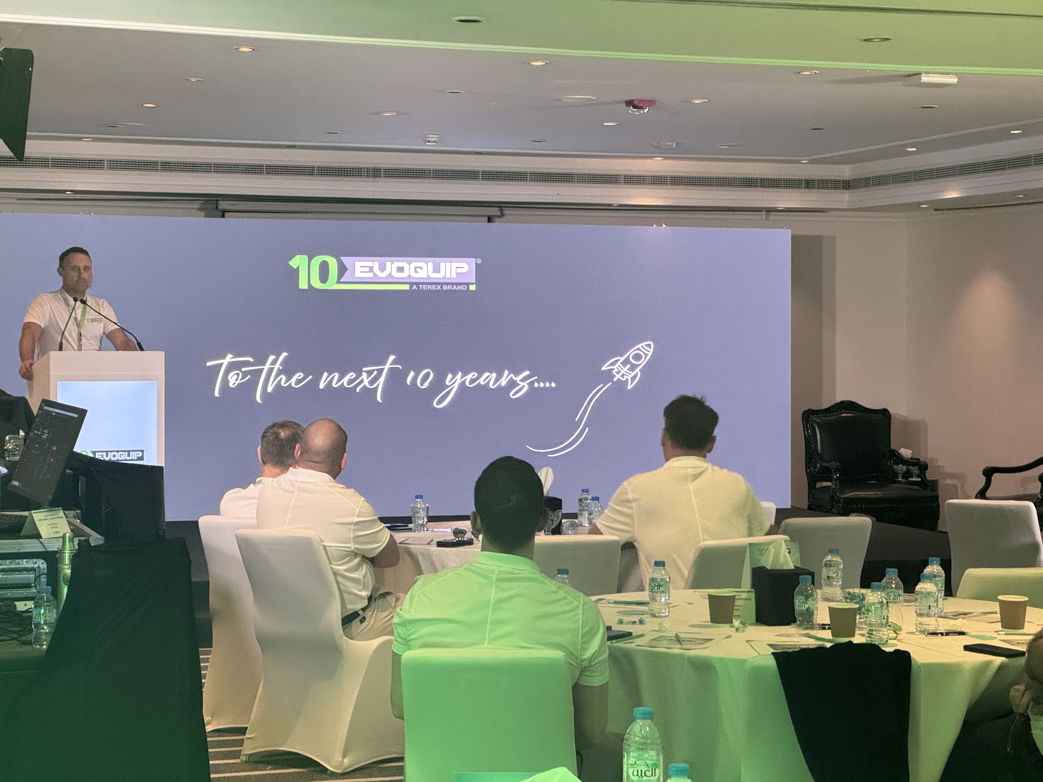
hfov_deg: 25.3
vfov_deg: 19.1
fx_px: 2320
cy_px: 391
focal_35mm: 77
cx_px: 522
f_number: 2.8
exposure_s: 1/60
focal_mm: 9
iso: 500
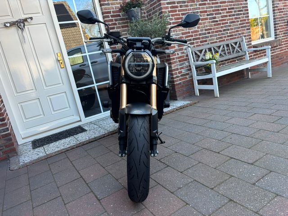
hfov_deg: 67.3
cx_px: 144
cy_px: 108
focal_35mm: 26
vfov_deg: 53.1
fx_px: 216
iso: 32
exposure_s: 1/121
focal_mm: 5.96
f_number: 1.6
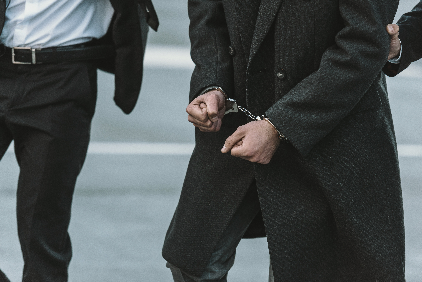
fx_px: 1993
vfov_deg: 8.1
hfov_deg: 12.1
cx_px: 211
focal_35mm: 170
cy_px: 141
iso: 800
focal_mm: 170
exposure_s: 1/1600
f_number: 3.2
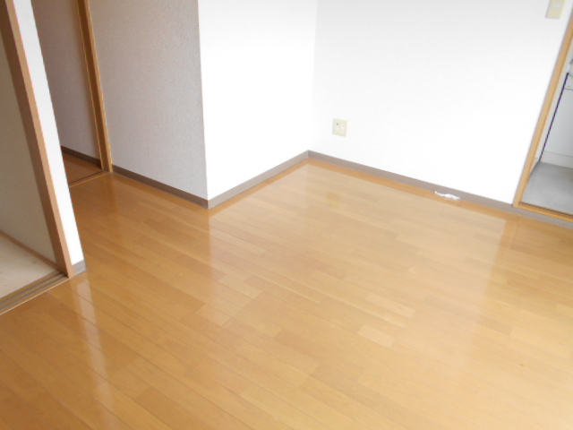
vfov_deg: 53.1
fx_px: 430
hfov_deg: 67.3
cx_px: 286
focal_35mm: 26
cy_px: 215
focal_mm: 4.6
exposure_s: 1/30
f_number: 3.2
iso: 160
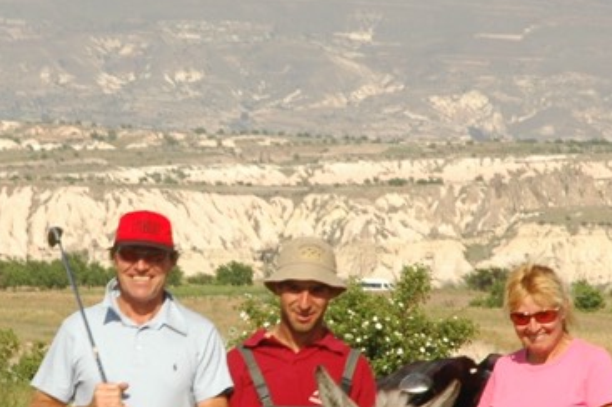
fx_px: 5826
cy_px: 204
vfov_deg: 4.0
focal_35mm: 343
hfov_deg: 6.0
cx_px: 213
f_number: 8
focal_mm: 70
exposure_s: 1/250
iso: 200
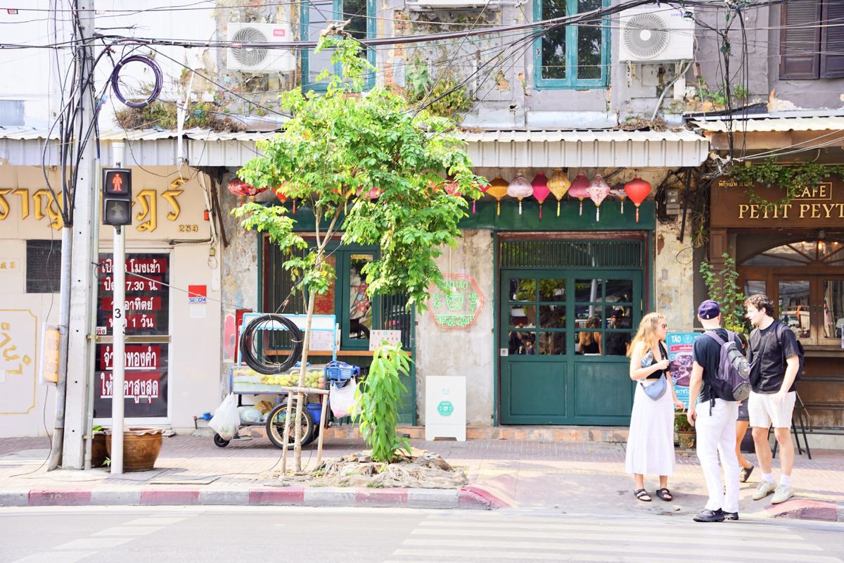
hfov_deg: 28.8
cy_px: 282
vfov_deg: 19.5
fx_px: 1641
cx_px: 422
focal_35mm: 70
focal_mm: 70
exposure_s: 1/125
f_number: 5.6
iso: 100
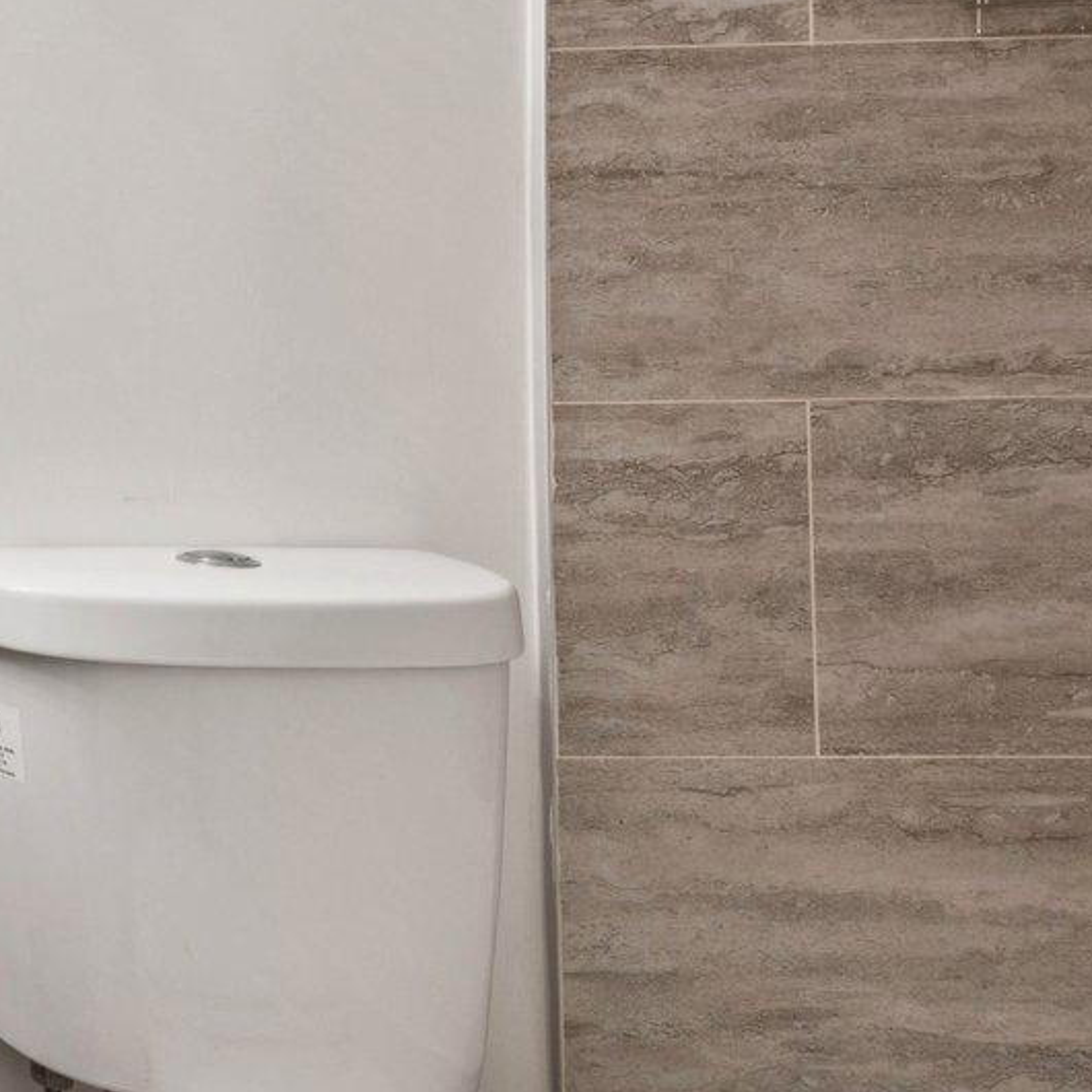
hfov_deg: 20.9
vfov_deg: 35.2
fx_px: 1642
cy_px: 162
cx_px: -972
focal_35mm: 46
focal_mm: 14
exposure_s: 1/25
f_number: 7.1
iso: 400
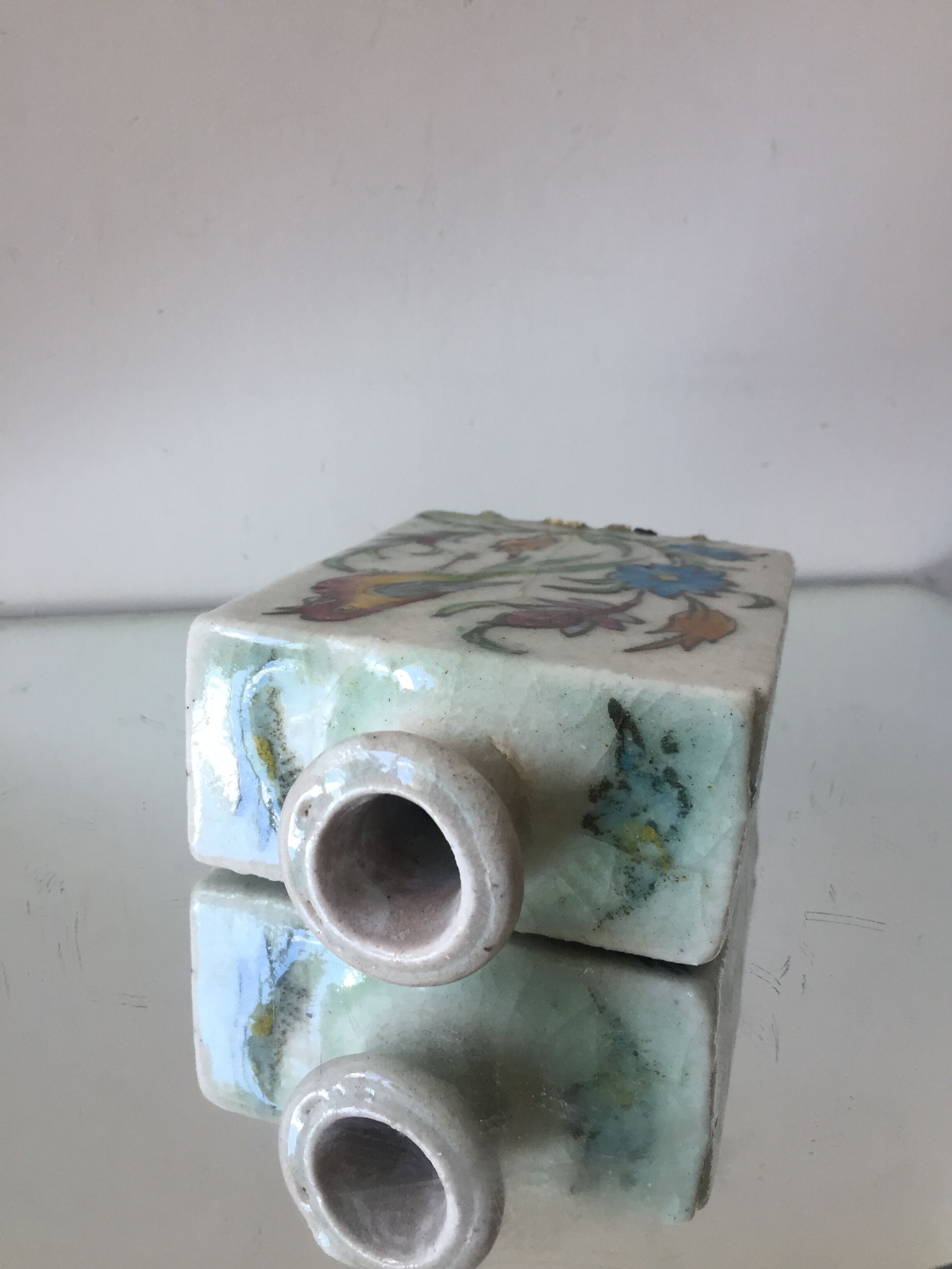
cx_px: 476
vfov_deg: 61.7
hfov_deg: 48.2
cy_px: 634
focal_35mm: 29
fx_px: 1063
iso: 32
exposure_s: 1/33
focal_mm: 4.15
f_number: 2.2
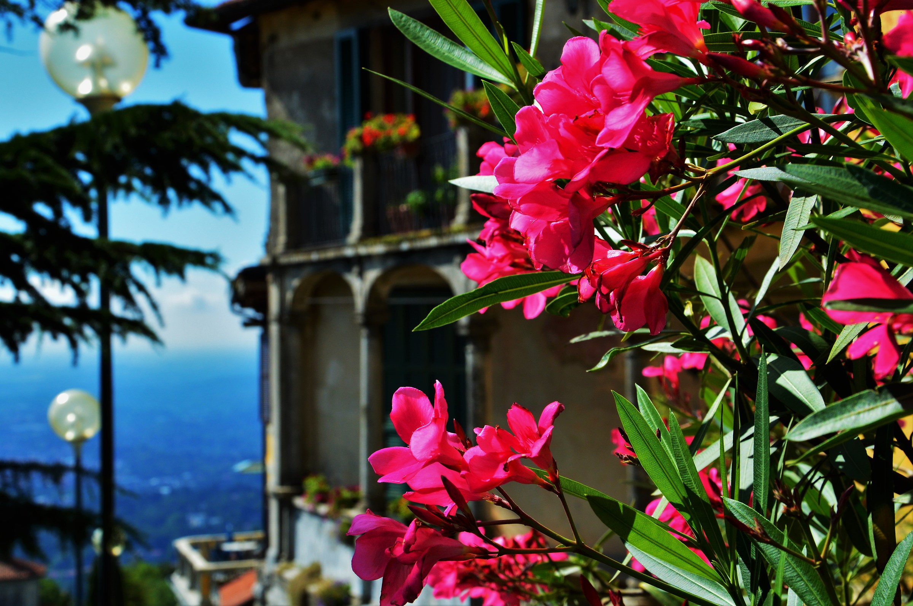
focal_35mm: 75
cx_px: 456
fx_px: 1900
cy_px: 303
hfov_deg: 27.0
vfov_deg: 18.1
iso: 400
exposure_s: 1/500
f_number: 11
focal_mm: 50
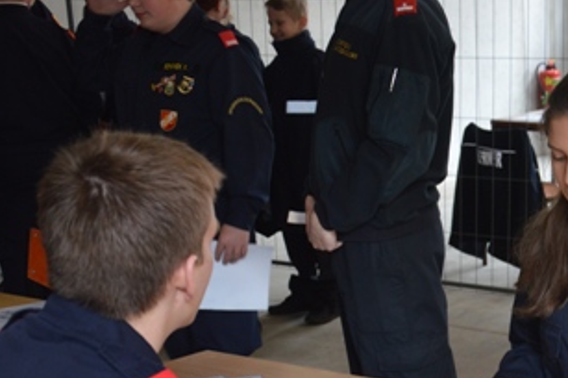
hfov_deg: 26.2
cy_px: 335
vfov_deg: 17.9
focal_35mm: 75
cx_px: 509
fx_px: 1182
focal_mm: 24
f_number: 3.8
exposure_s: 1/25
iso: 400
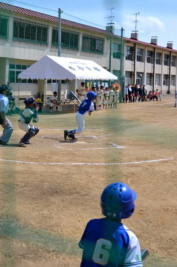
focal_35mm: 60
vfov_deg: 33.5
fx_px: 444
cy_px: 134
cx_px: 88
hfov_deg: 22.5
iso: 400
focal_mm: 40
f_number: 7.1
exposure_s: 1/1600
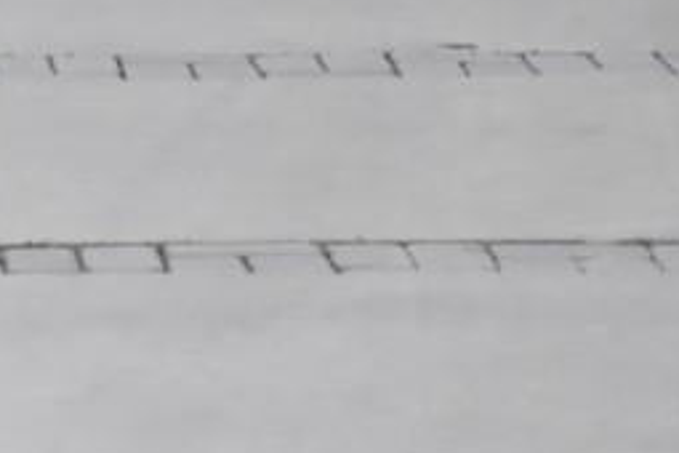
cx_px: -475
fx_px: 8638
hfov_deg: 4.5
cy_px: -693
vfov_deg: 3.0
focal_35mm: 458
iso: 1250
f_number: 6.3
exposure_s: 1/160
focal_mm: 48
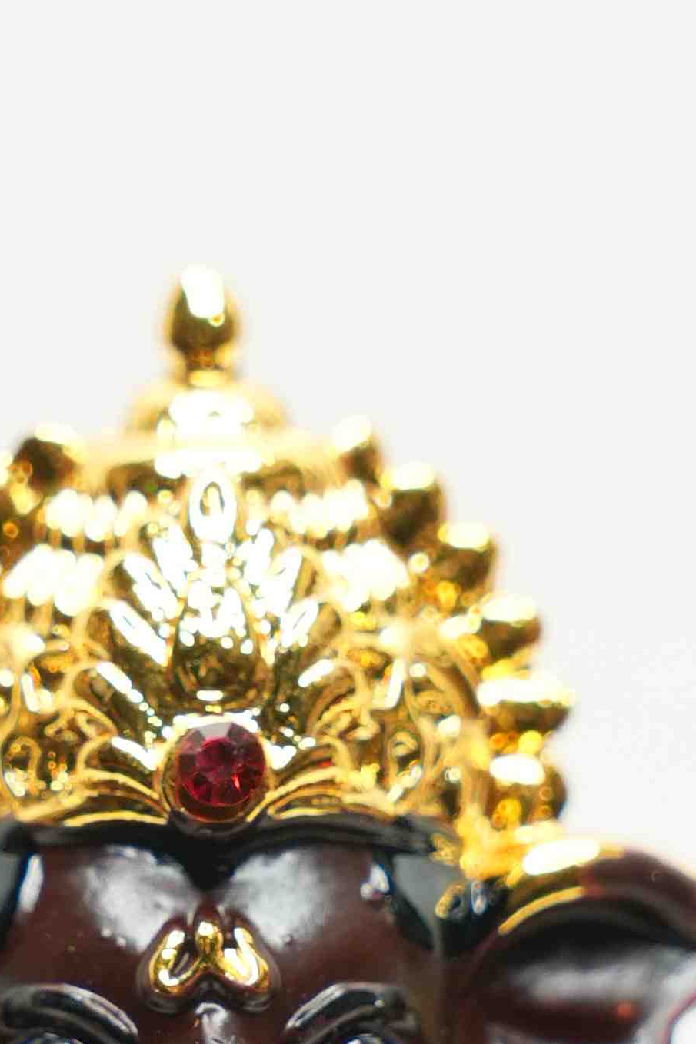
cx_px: 261
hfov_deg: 2.5
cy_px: 790
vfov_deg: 3.8
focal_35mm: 542
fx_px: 15721
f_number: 7.1
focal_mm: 105
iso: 640
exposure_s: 1/50
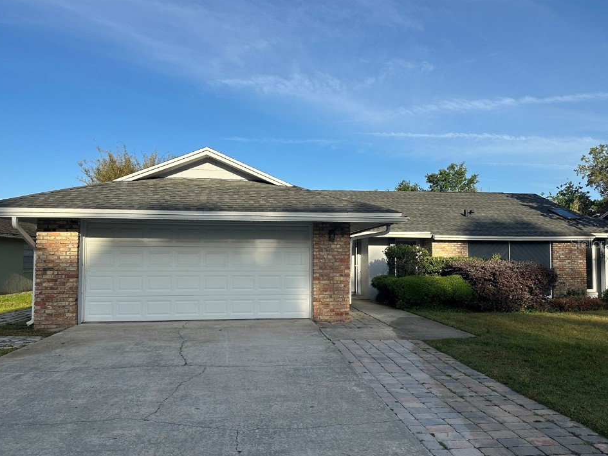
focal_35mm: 26
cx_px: 302
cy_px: 243
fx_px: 457
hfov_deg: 67.3
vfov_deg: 53.0
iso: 80
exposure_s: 1/3058
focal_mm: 6.86
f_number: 1.78
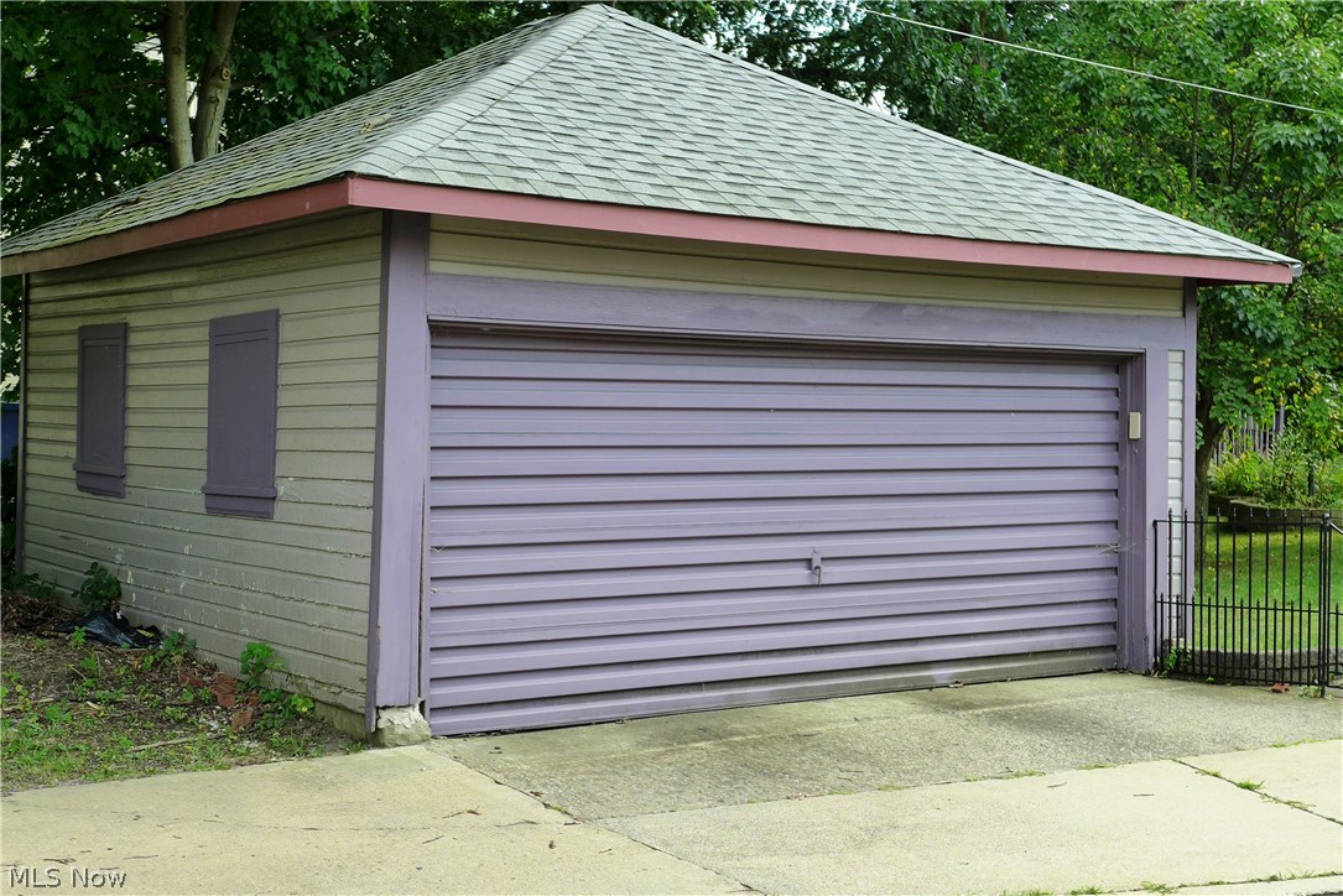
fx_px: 1866
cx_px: 672
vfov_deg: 27.0
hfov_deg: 39.6
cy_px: 448
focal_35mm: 50
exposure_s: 1/640
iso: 160
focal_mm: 9.8
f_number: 2.2
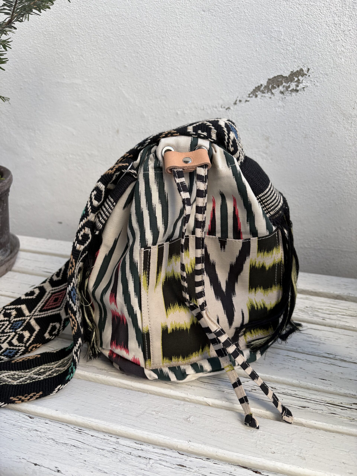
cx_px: 178
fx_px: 358
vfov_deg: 67.3
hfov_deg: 53.1
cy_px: 238
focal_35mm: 26
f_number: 1.6
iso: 40
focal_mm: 5.96
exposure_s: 1/291
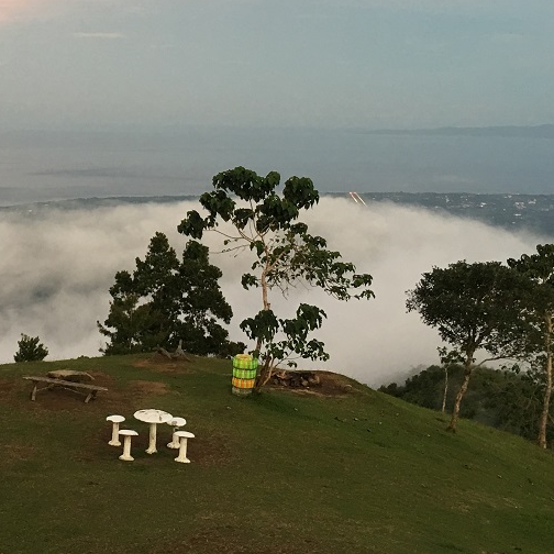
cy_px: 60
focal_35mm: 61
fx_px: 1105
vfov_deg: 27.2
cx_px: 100
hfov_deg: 27.5
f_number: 2.2
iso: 32
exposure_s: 1/15
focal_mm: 4.15
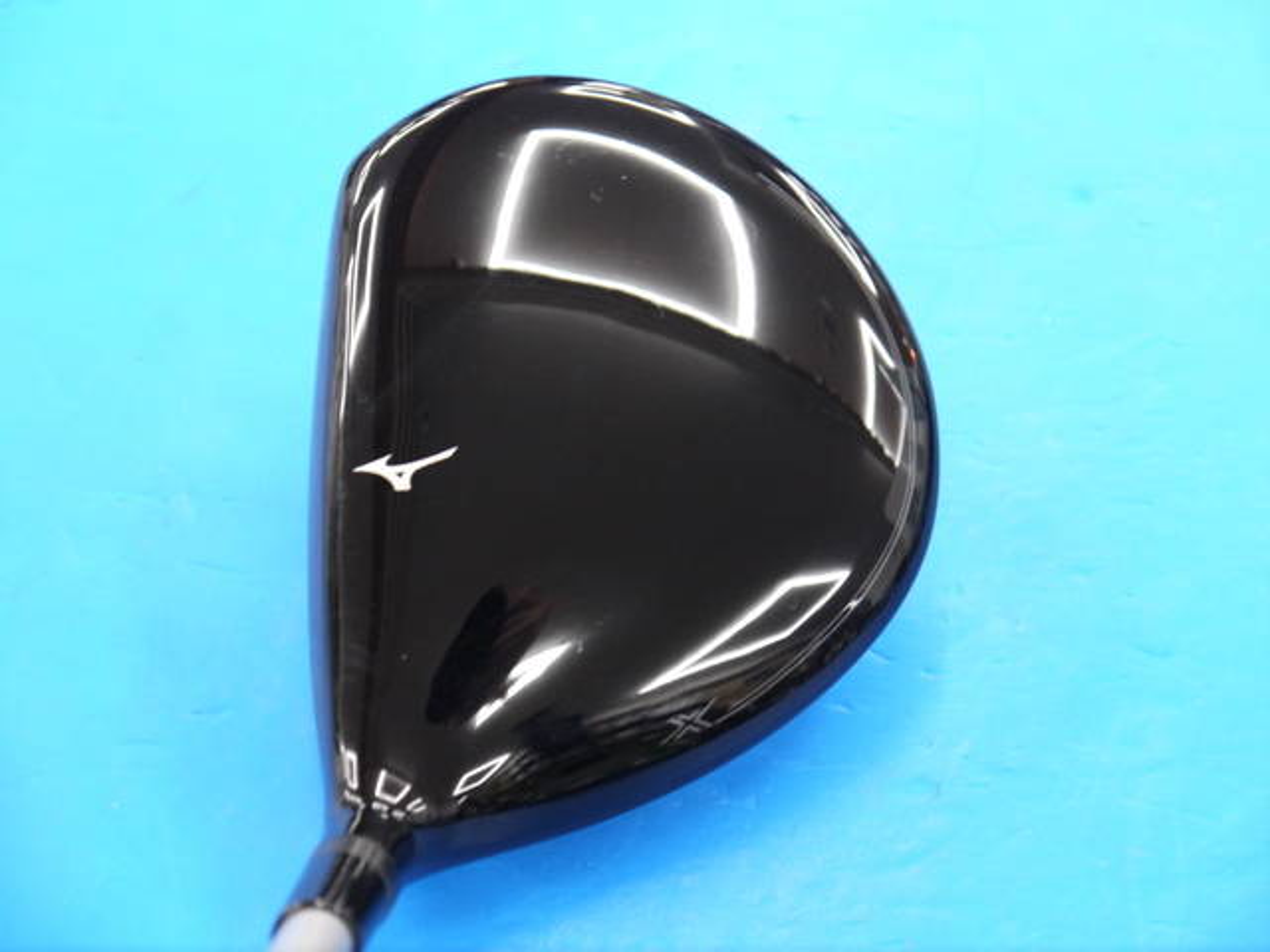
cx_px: 635
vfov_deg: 17.6
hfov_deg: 23.3
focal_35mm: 84
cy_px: 476
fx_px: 3082
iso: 800
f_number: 5.6
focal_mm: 42
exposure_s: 1/50
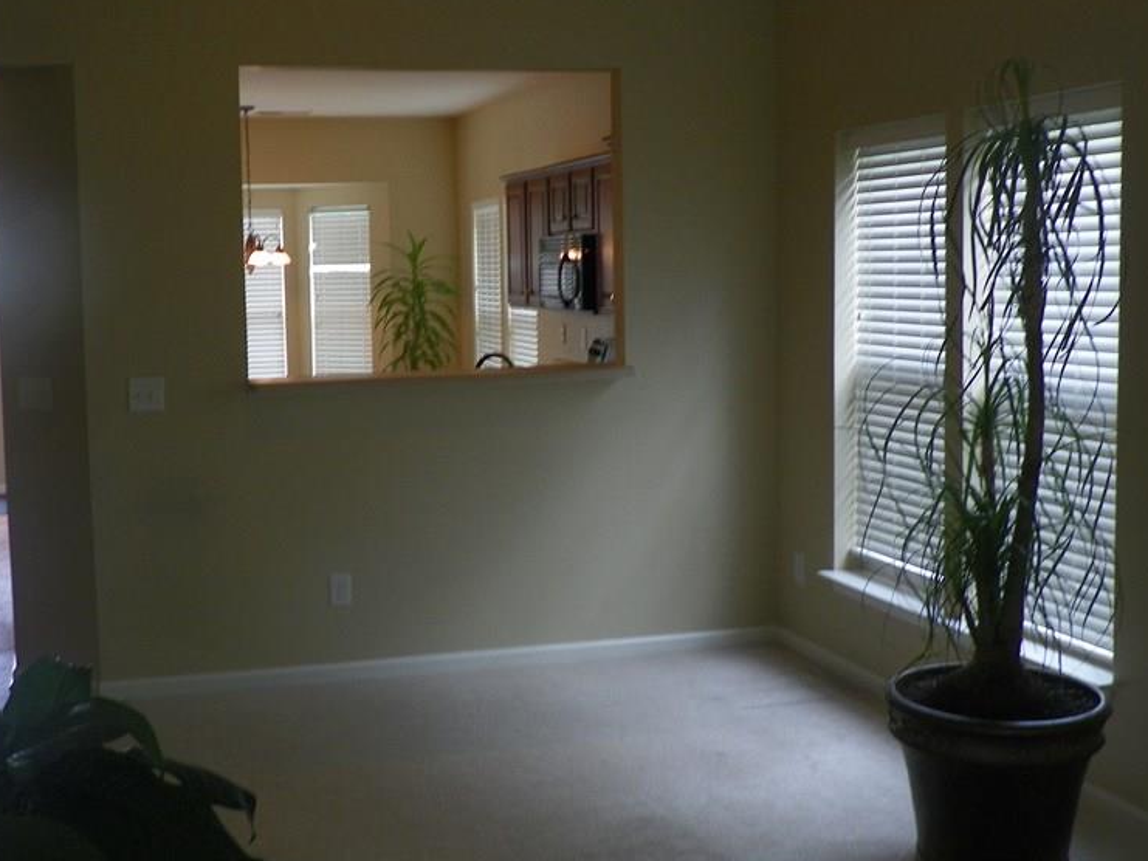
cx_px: 449
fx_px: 1559
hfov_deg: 40.2
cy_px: 403
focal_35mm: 47
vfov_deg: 30.9
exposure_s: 1/30
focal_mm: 6.1
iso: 80
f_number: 3.2
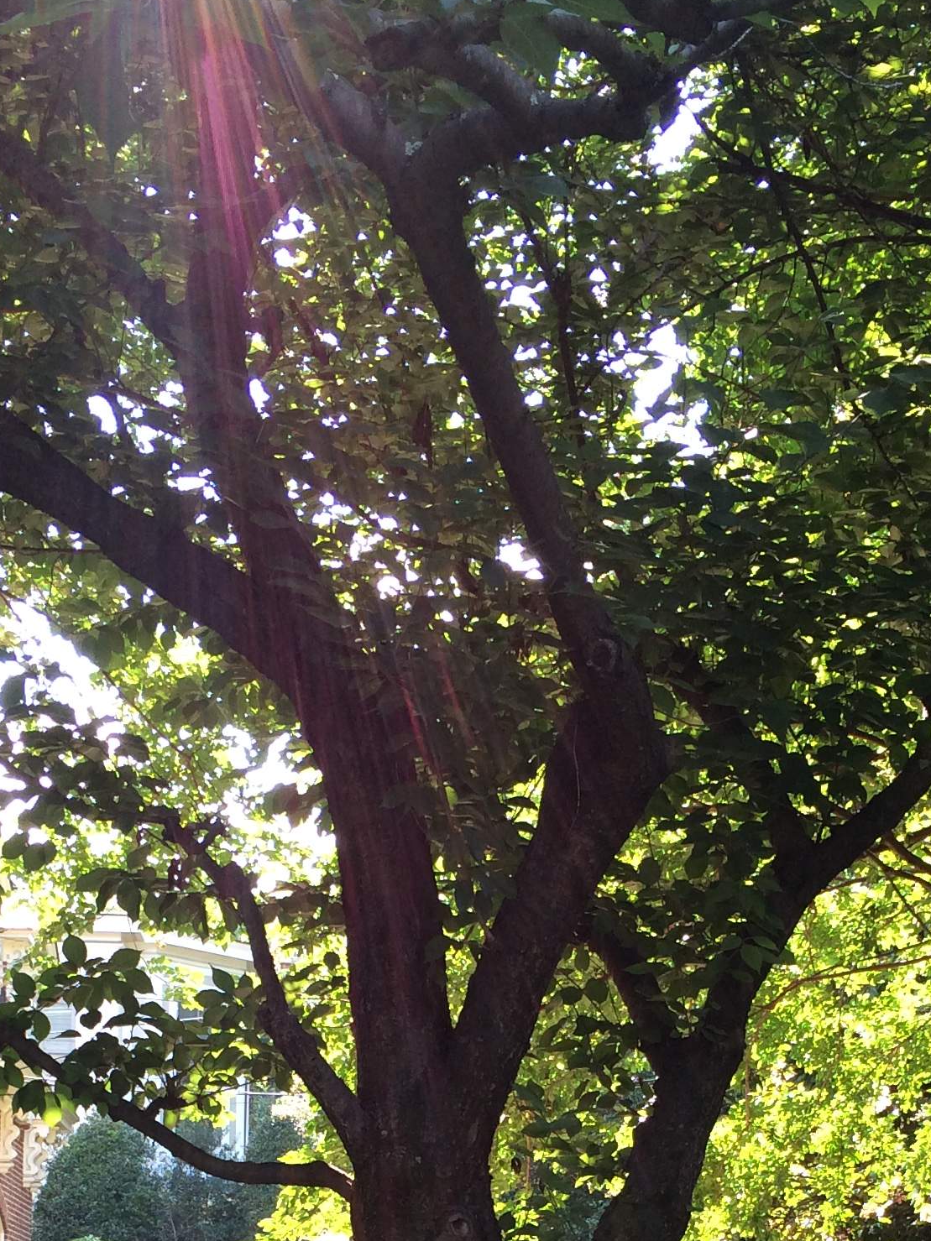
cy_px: 1323
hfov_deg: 22.9
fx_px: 2295
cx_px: 470
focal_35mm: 64
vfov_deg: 27.9
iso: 50
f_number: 2.2
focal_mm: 4.15
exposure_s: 1/120
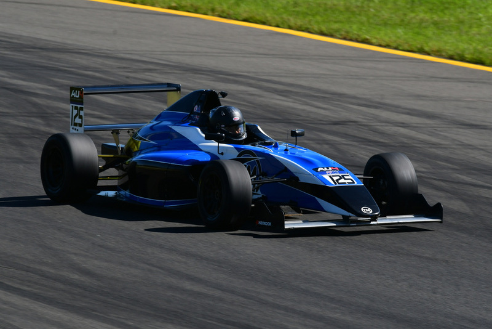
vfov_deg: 2.5
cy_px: 164
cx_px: 246
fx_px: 7587
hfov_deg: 3.7
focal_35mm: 555
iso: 320
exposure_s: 1/500
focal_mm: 370
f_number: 11
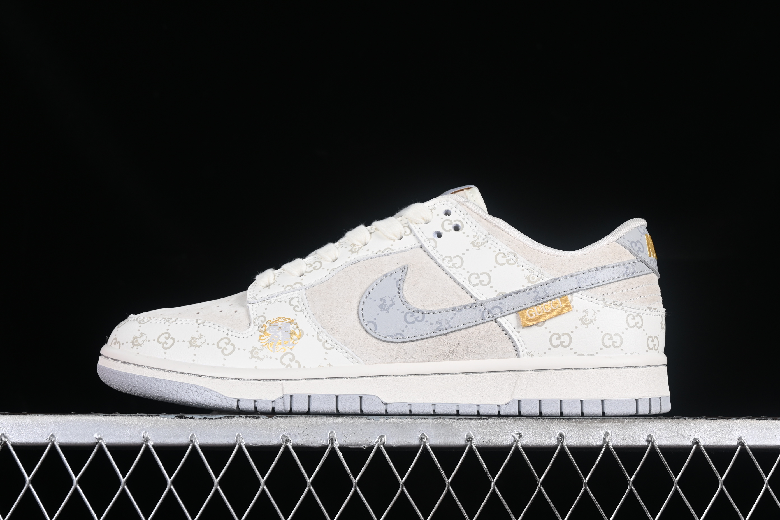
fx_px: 1625
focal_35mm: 75
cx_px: 390
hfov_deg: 27.0
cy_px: 260
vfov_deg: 18.2
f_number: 8
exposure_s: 1/80
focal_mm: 50
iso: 160
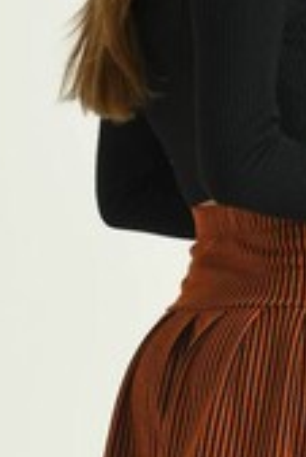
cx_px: 244
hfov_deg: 4.4
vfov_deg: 6.6
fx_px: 3944
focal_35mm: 310
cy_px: 492
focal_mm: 70
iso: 100
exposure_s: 1/160
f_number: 6.3
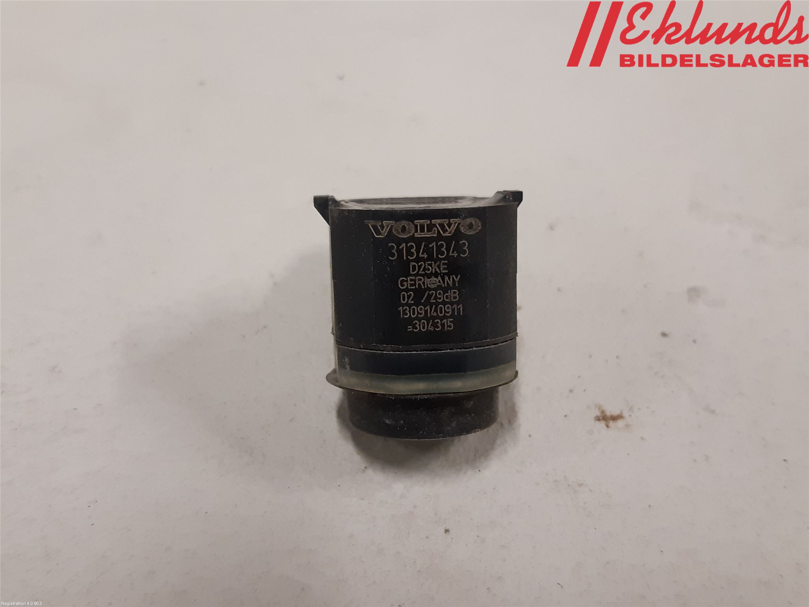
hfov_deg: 67.3
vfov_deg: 53.1
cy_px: 304
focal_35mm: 26
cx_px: 404
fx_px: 608
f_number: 1.7
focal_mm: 3.93
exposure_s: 1/50
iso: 160
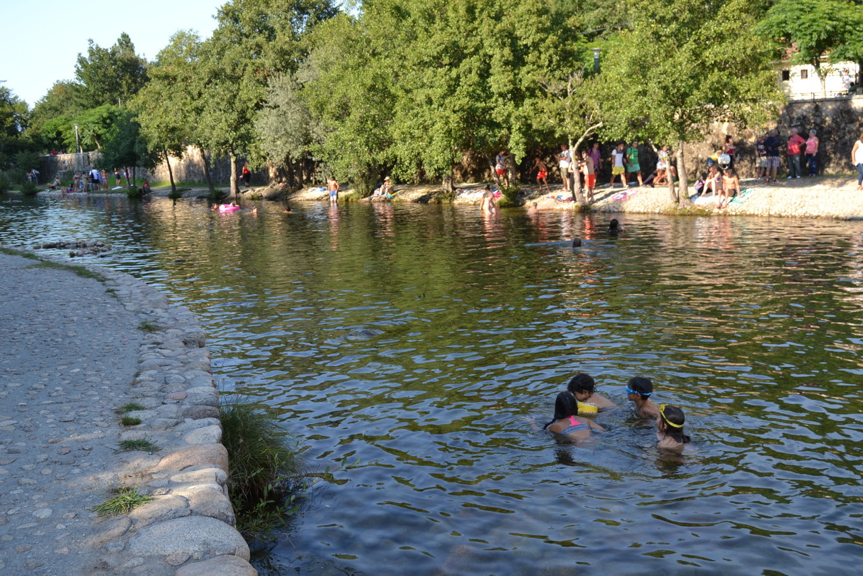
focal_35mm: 36
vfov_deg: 36.9
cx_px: 432
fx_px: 863
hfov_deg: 53.1
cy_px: 288
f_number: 5.6
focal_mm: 24
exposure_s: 1/125
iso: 100
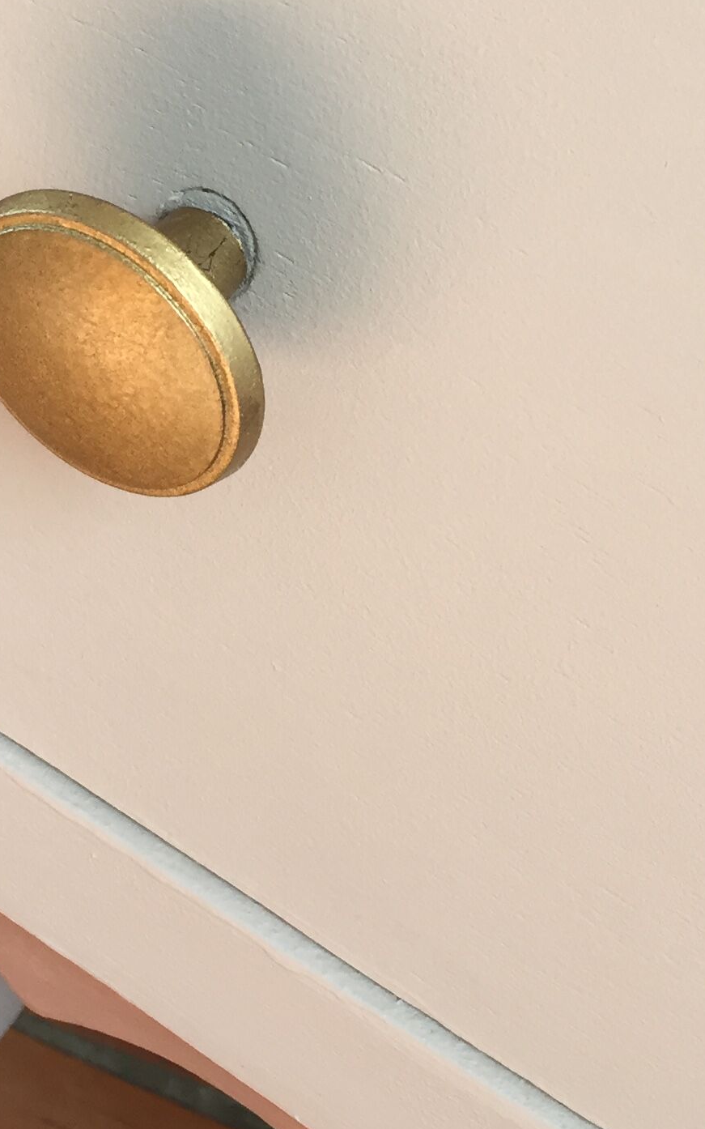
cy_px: 356
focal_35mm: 72
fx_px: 2214
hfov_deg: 17.9
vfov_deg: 28.4
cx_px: 127
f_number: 2.2
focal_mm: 4.15
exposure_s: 1/33
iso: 32
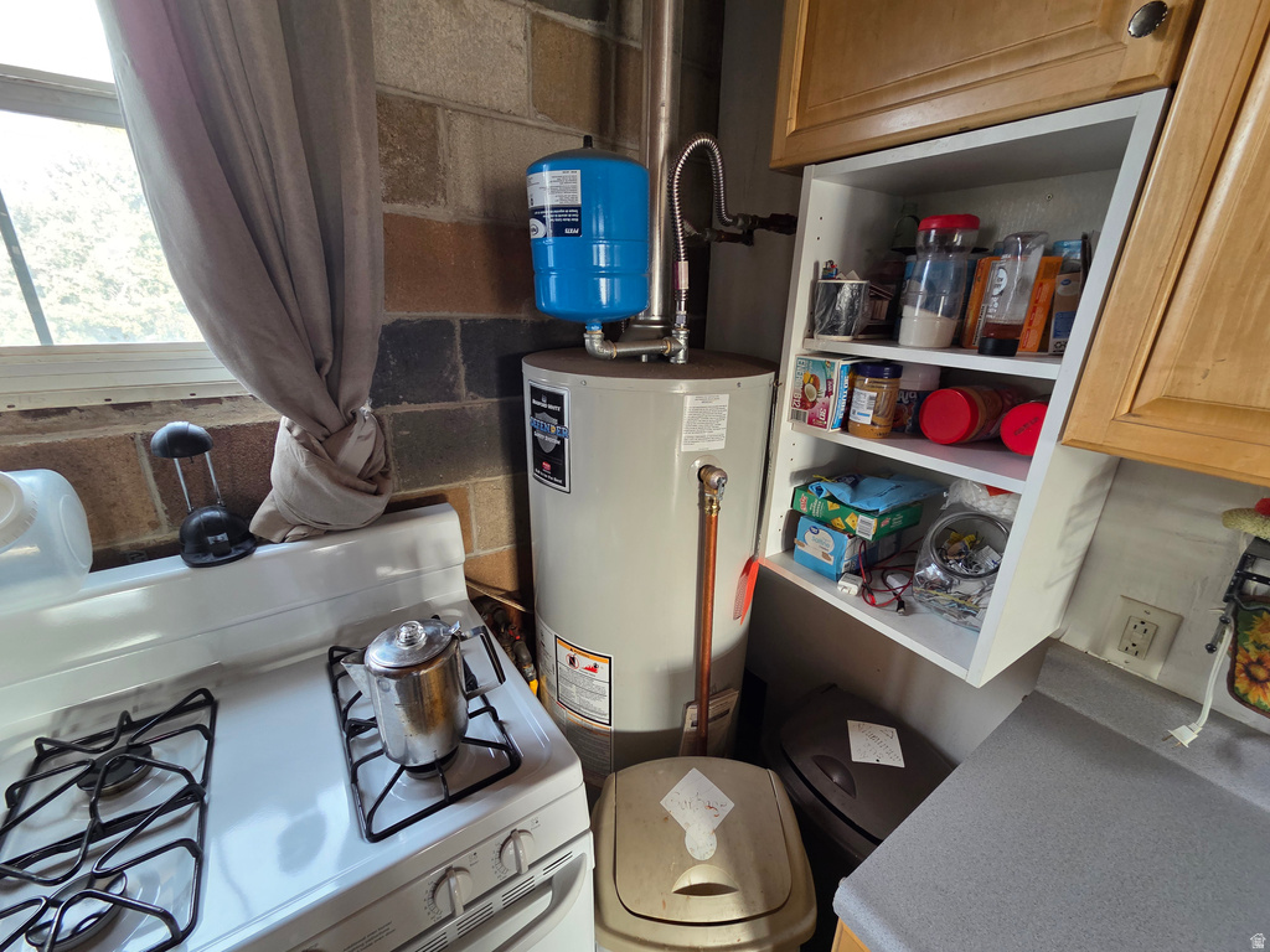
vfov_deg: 89.9
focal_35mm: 13
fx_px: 477
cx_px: 635
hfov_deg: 106.2
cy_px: 476
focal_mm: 2.2
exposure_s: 1/60
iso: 160
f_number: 2.2
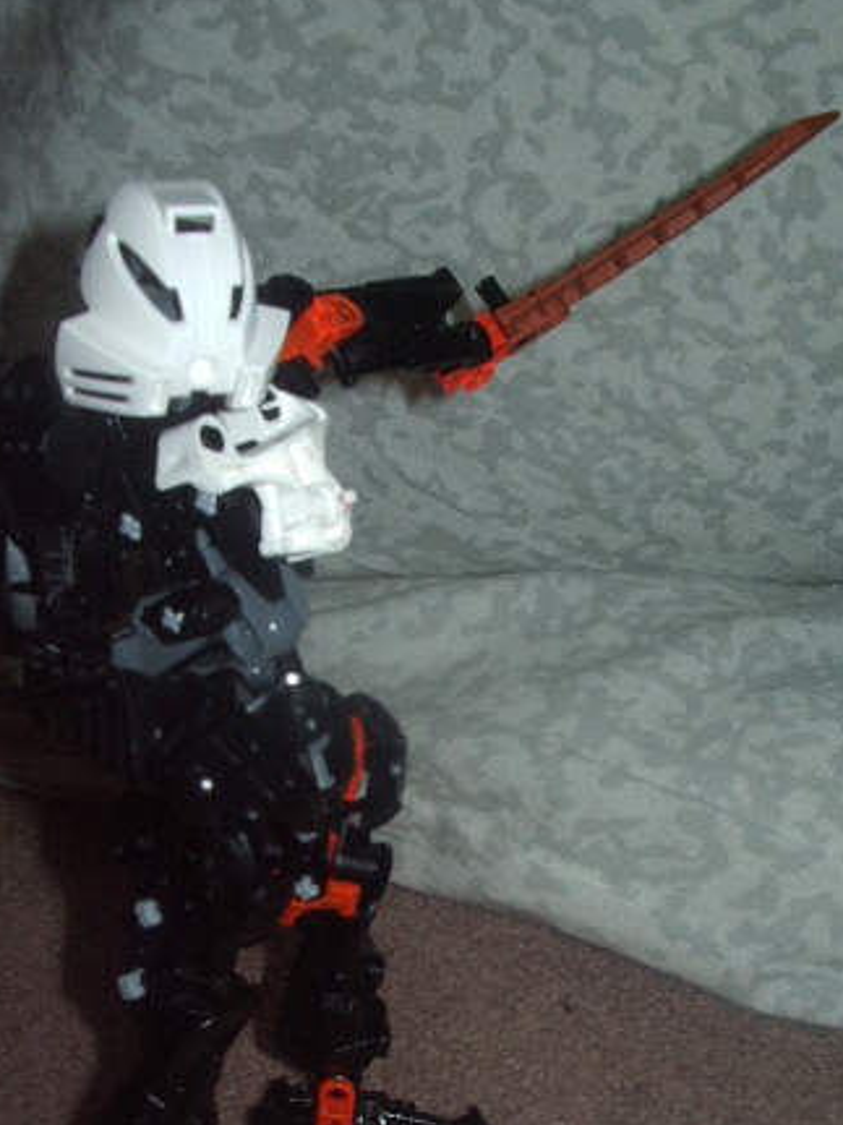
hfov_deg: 28.0
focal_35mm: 52
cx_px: 394
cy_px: 718
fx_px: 1689
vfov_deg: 36.6
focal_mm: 5.8
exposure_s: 1/40
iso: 100
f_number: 4.3
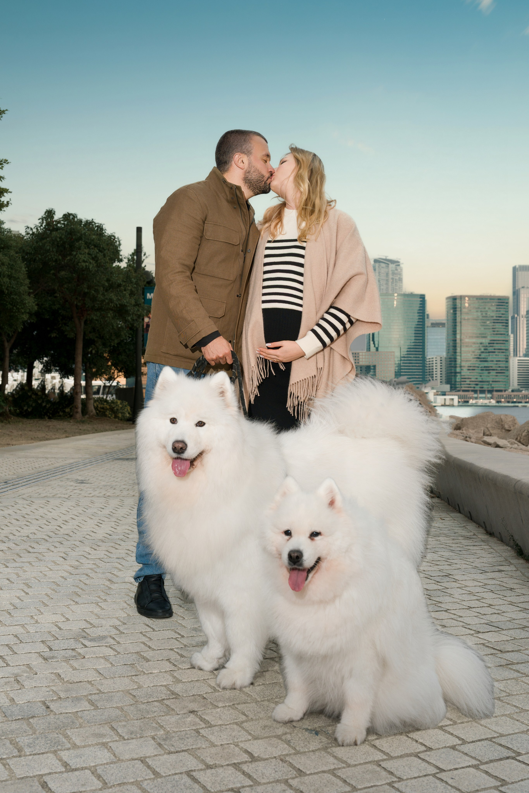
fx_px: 904
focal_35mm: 41
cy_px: 396
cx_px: 264
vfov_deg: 47.4
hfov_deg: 32.6
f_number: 7.1
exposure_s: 1/160
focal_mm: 41
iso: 320
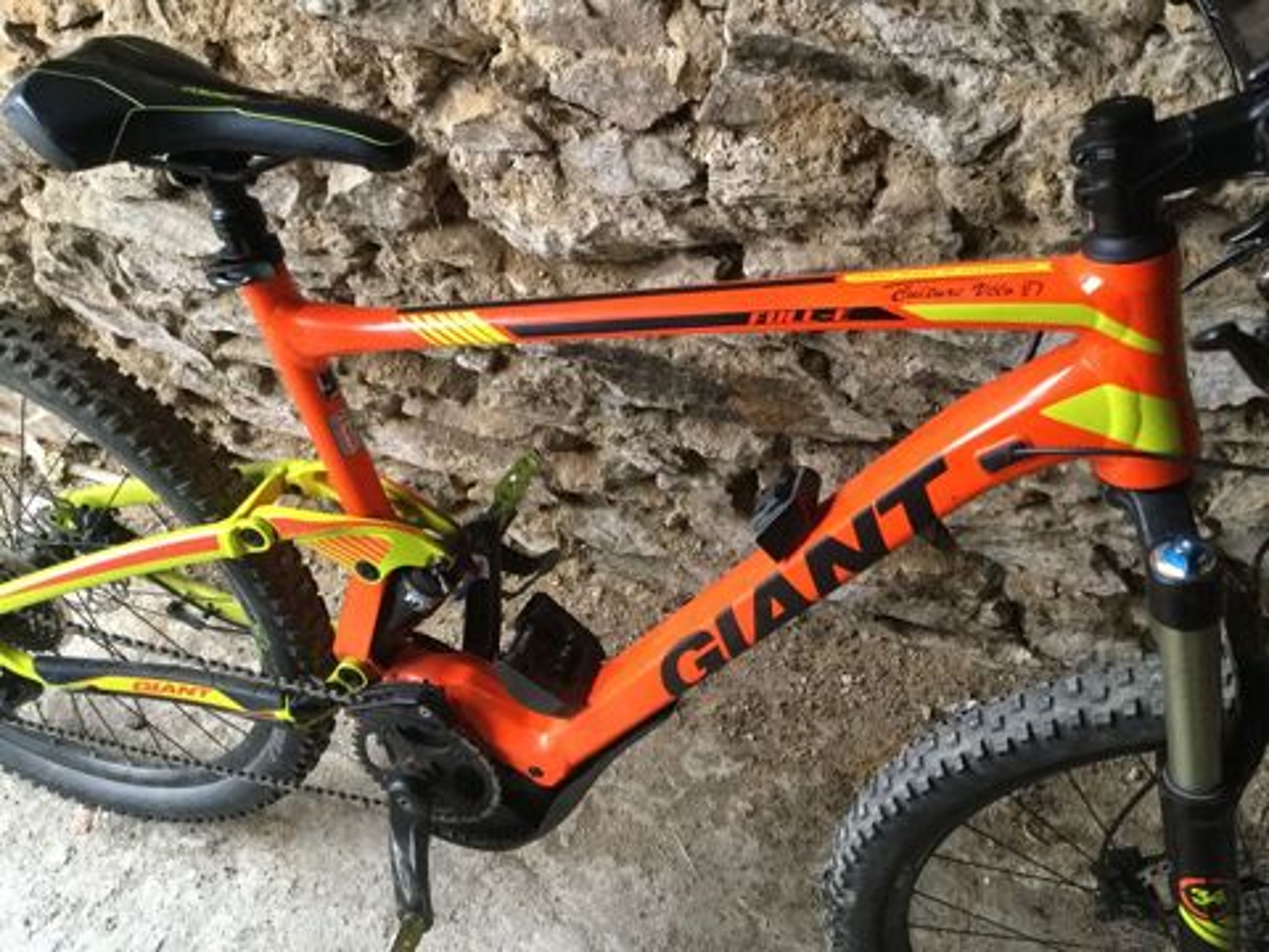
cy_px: 476
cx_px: 634
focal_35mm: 31
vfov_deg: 45.4
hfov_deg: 58.4
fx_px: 1136
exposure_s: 1/17
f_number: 2.4
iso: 200
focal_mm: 3.3
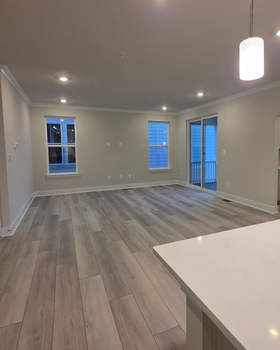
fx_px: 207
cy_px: 165
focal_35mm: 20
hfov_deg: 67.4
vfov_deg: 80.3
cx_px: 168
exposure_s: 1/120
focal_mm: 2.2
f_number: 1.9
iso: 160
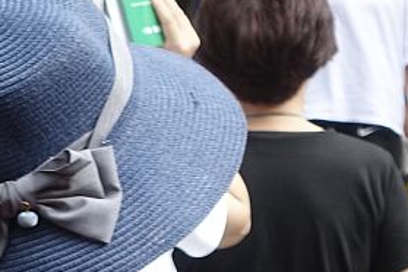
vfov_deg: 5.9
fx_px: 2595
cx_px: -437
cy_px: 487
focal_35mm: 229
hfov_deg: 8.5
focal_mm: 19.48
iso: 250
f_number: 3.5
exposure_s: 1/500
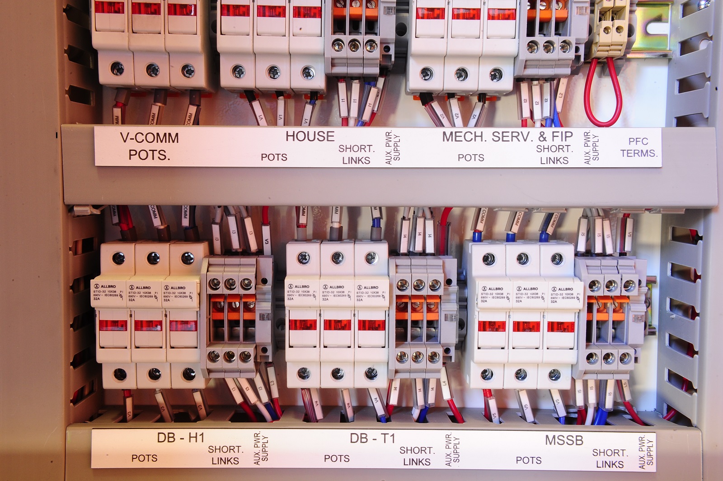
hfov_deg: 46.4
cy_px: 240
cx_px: 362
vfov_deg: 31.8
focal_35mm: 42
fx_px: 843
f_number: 22
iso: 1000
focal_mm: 42
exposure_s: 1.6
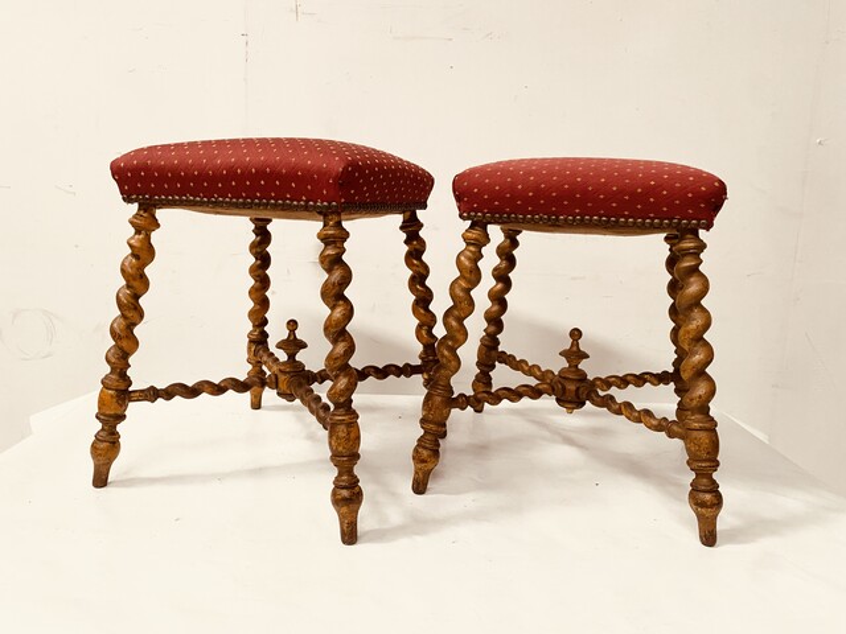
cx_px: 423
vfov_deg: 53.1
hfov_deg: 67.3
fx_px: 635
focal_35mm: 26
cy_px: 317
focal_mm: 4.25
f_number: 1.8
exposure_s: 1/60
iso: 320
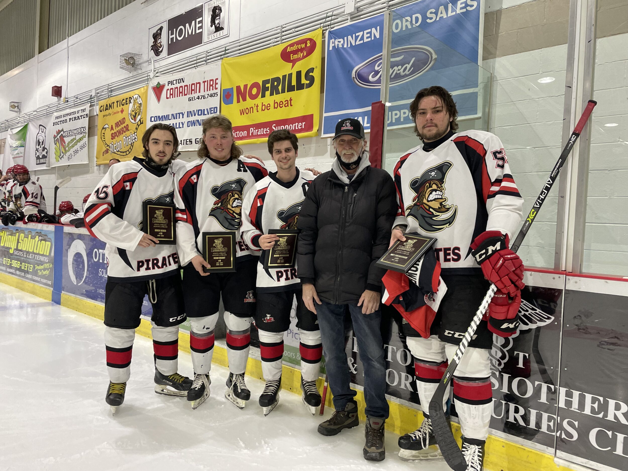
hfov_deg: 67.3
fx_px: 472
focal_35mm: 26
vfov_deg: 53.1
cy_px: 236
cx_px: 314
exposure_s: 1/59
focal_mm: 4.2
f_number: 1.6
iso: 200
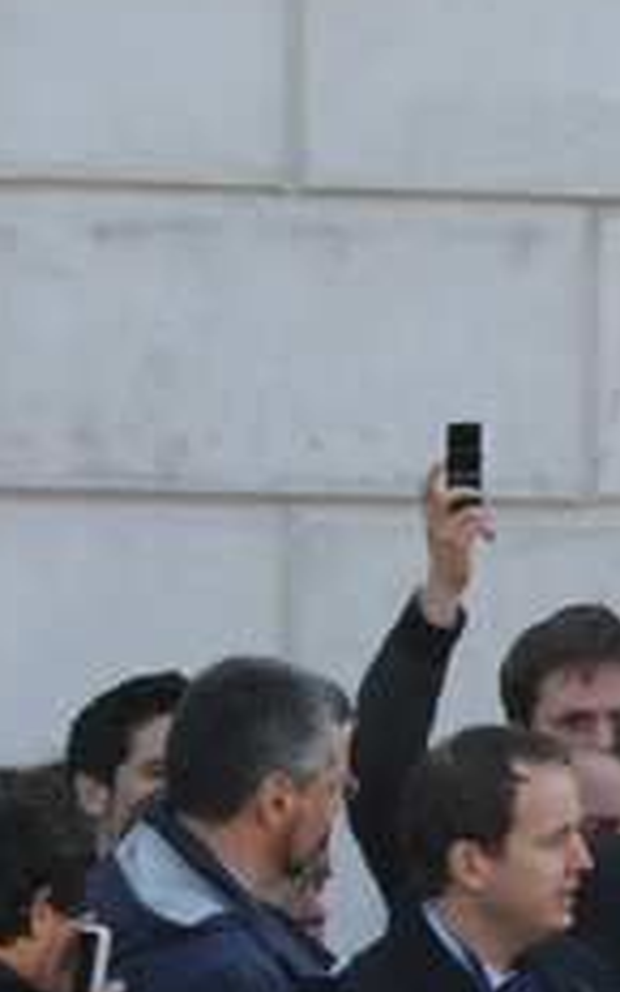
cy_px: 936
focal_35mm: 735
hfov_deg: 1.8
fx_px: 19871
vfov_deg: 2.9
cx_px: 962
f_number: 5.6
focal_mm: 155
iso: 200
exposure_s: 1/400
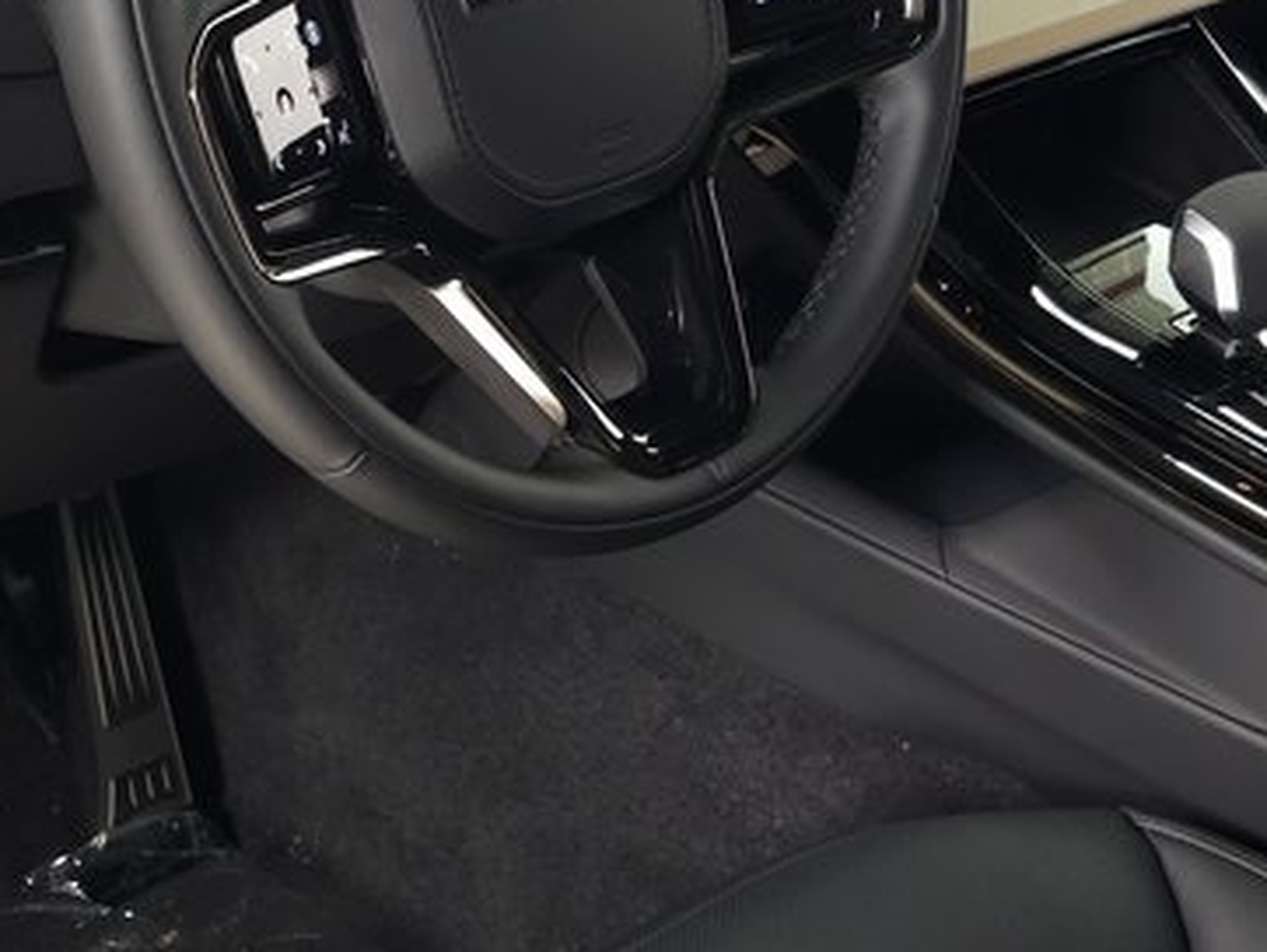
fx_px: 2381
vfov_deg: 22.5
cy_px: 620
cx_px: 574
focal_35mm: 65
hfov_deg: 29.8
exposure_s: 1/60
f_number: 1.7
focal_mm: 6.3
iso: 250
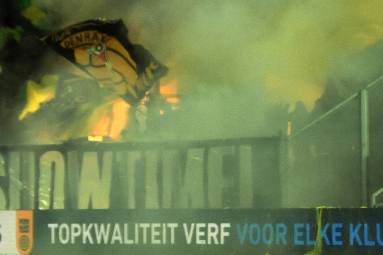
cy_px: 41
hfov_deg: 9.5
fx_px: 2309
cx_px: 131
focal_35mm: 217
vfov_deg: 6.3
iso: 1600
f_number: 5
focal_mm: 82
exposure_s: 1/400
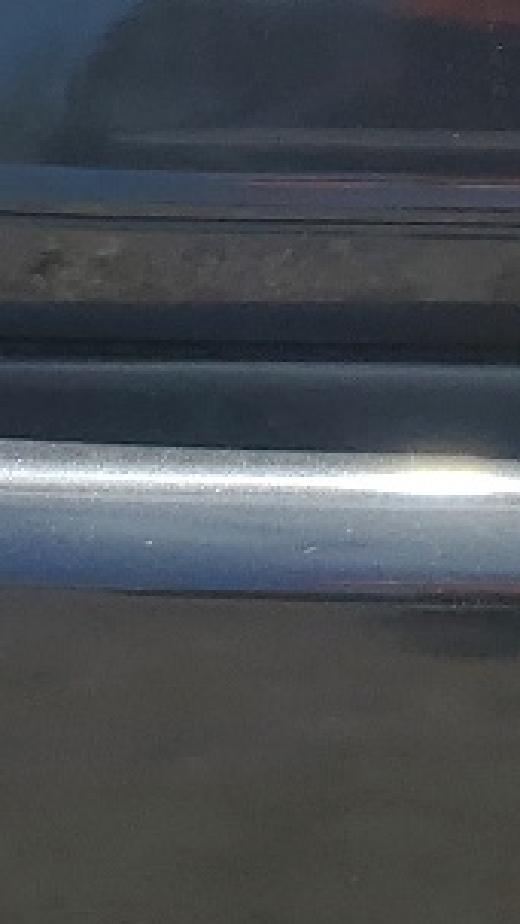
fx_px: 3652
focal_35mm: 149
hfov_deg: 8.1
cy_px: -116
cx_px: 608
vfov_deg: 14.1
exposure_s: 1/2500
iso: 50
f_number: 1.5
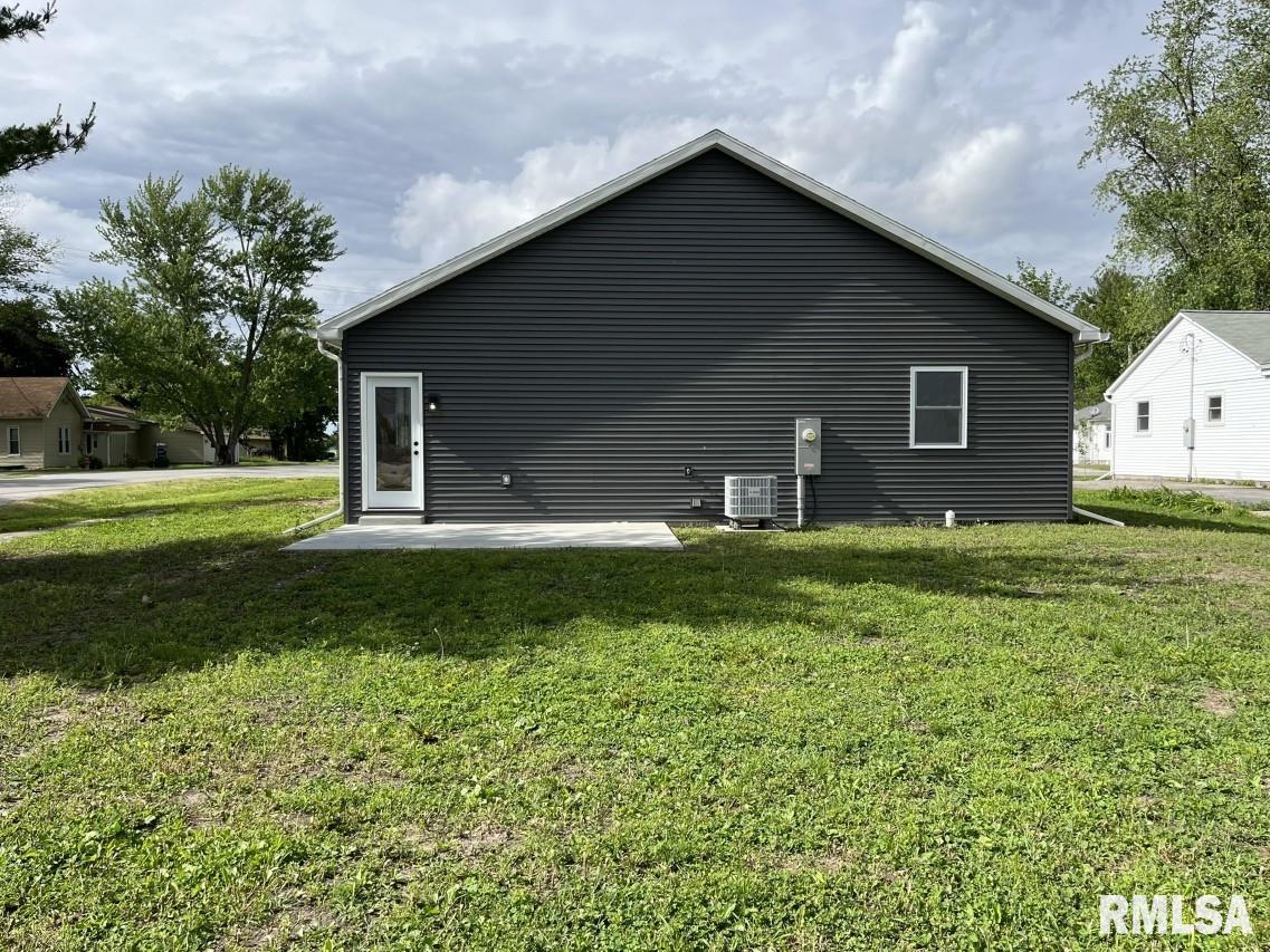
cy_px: 476
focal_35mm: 26
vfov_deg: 53.1
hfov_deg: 67.3
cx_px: 635
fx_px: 954
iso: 50
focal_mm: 5.1
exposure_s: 1/3215
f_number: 1.6
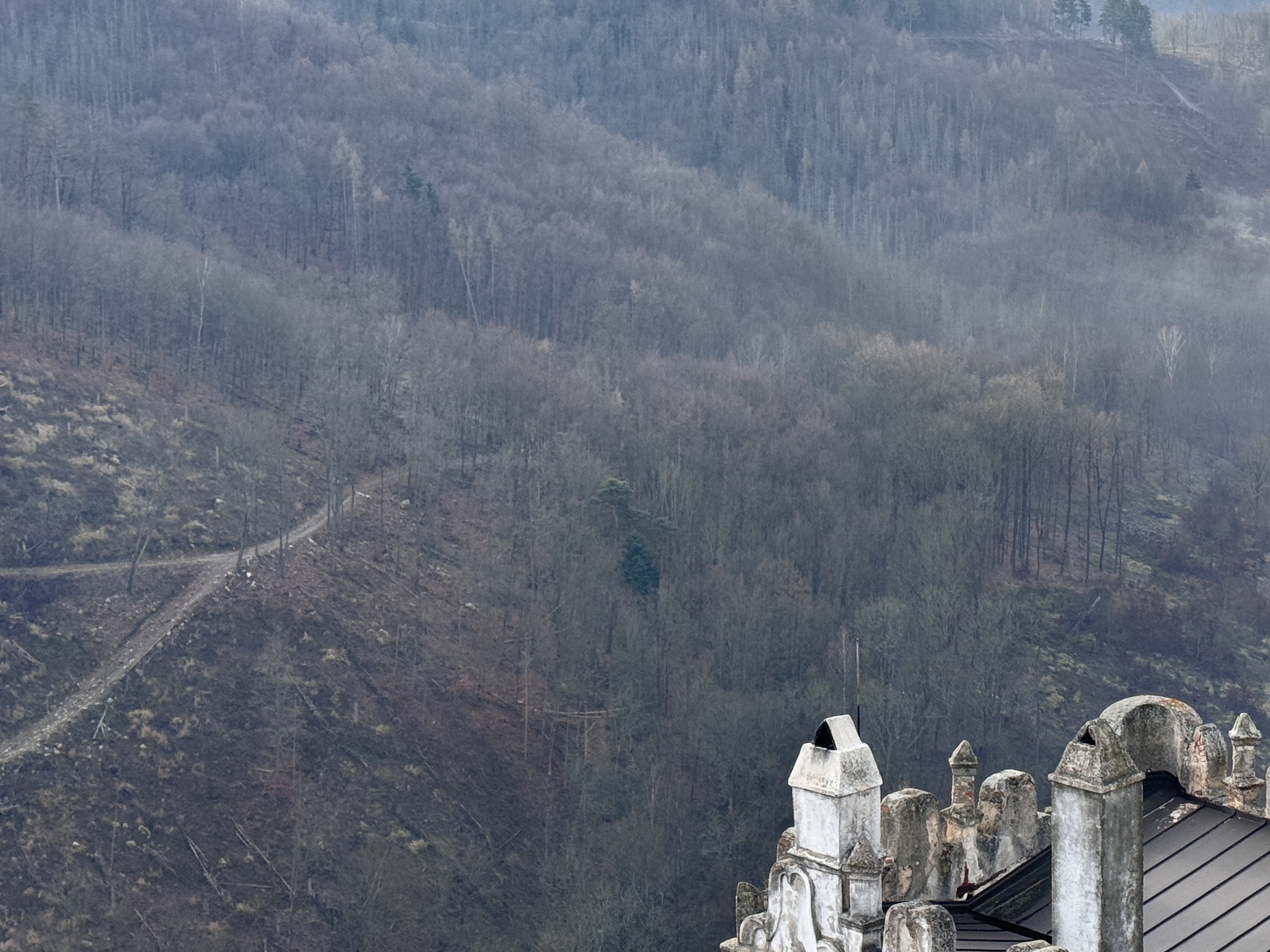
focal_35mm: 83
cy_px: 319
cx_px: 872
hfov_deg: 23.4
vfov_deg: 17.7
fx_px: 3045
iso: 64
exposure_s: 1/1427
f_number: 1.78
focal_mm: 6.86
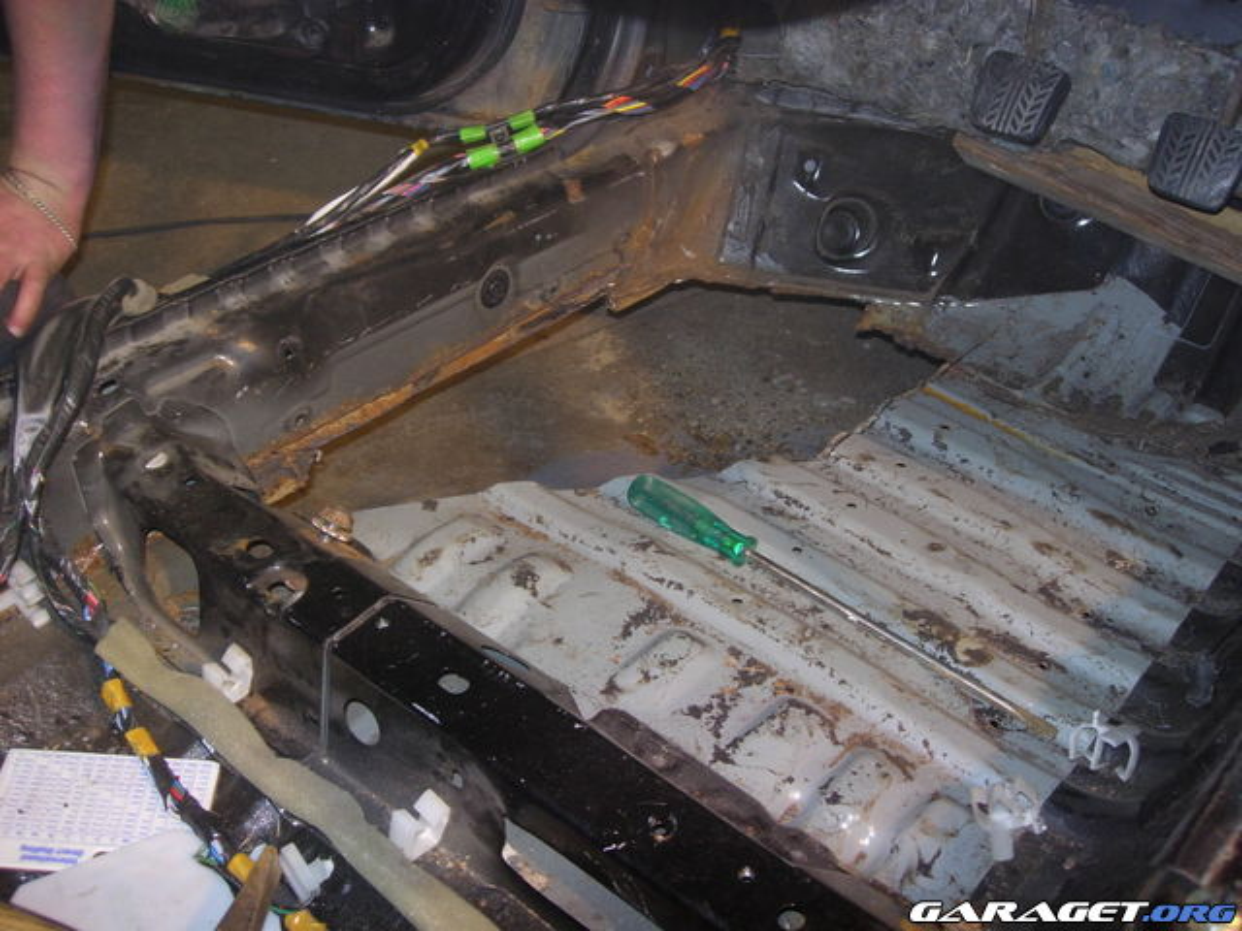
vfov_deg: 37.7
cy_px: 466
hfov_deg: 49.0
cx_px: 621
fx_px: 1363
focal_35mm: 38
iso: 79
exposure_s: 1/64
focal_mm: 7.8
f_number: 2.8
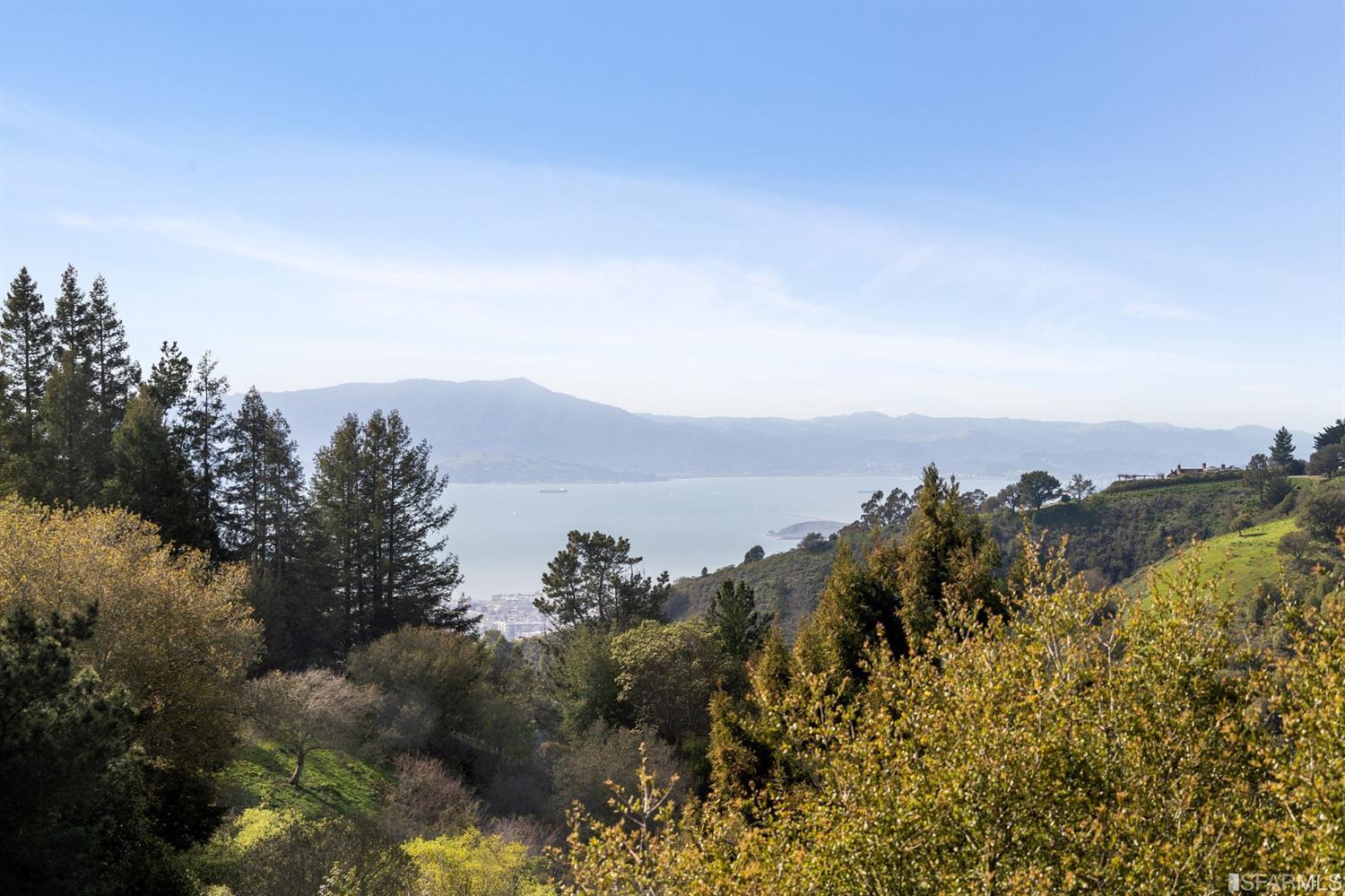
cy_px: 448
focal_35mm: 97
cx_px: 672
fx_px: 3623
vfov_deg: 14.1
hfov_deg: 21.0
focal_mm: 97
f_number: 10
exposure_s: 1/400
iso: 100
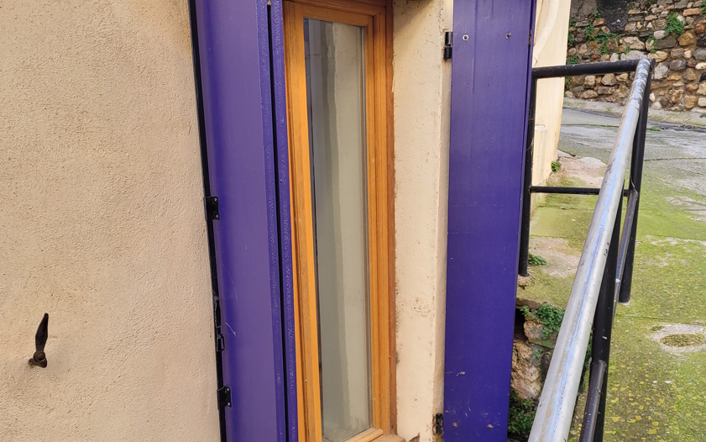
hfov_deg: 52.7
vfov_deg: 33.4
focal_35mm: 37
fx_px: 712
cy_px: 358
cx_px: 353
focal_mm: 5.4
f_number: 1.8
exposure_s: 1/120
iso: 64
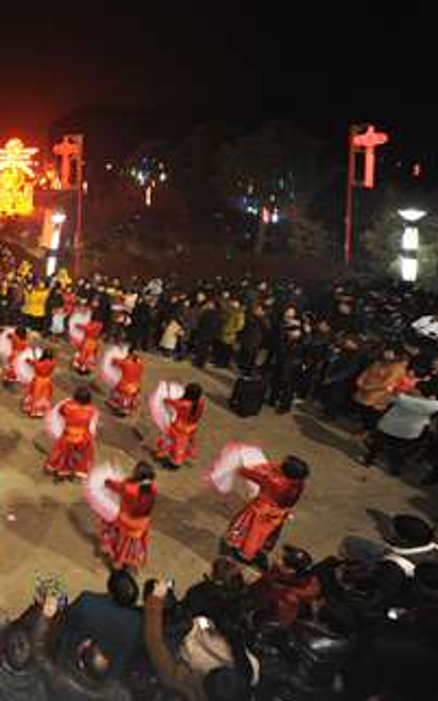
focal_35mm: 19
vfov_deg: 88.0
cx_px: -100
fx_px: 363
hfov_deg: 40.6
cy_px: 343
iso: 800
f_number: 4.5
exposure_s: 1/8
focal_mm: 12
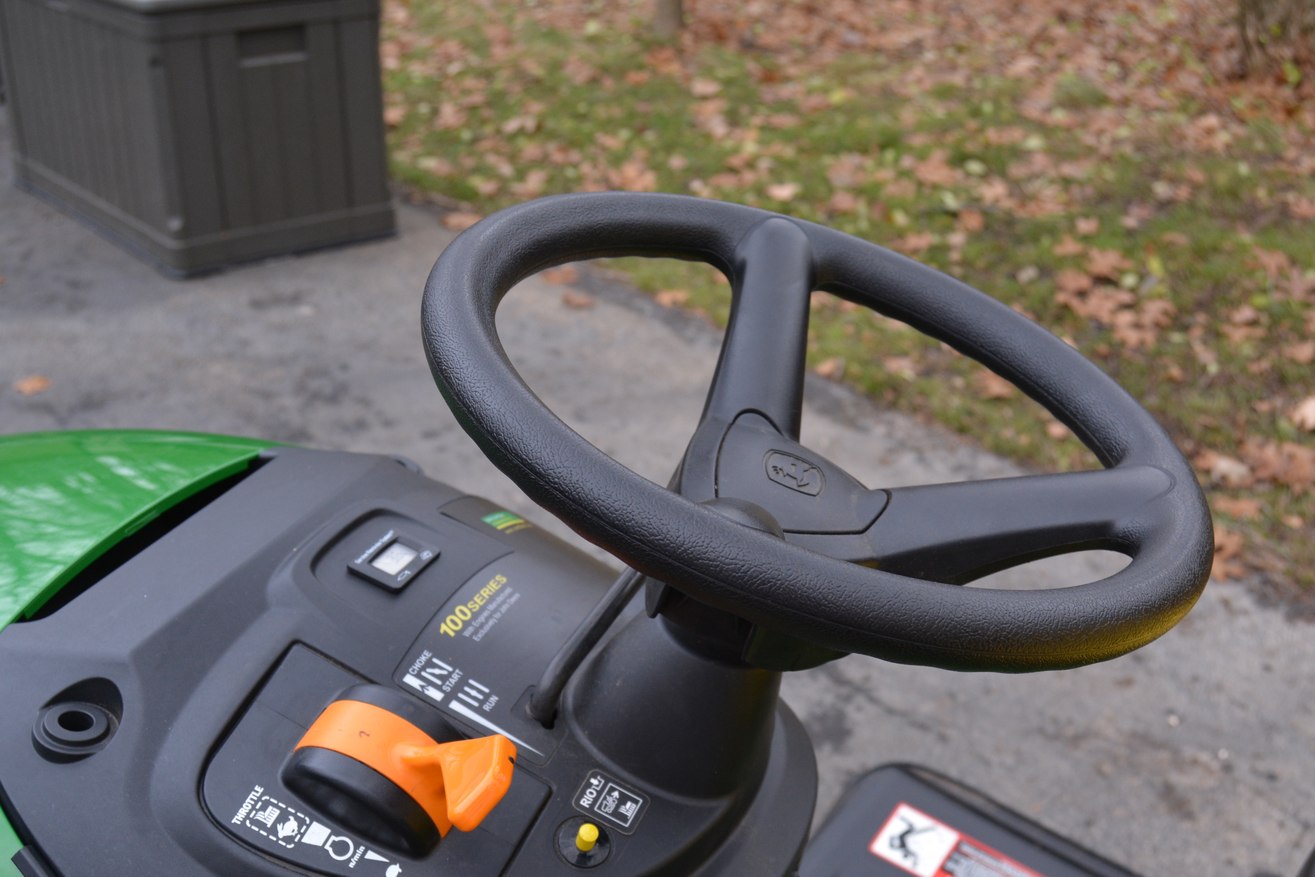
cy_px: 533
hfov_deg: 44.5
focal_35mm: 44
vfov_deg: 30.4
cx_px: 694
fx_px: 1607
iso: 400
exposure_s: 1/80
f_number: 4.5
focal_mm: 22
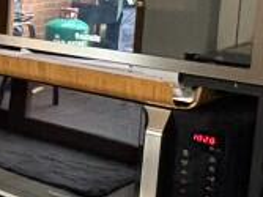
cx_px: -367
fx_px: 653
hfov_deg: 14.6
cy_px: -2
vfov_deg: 16.8
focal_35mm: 86
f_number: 2.2
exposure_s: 1/50
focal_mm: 2.22
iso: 400
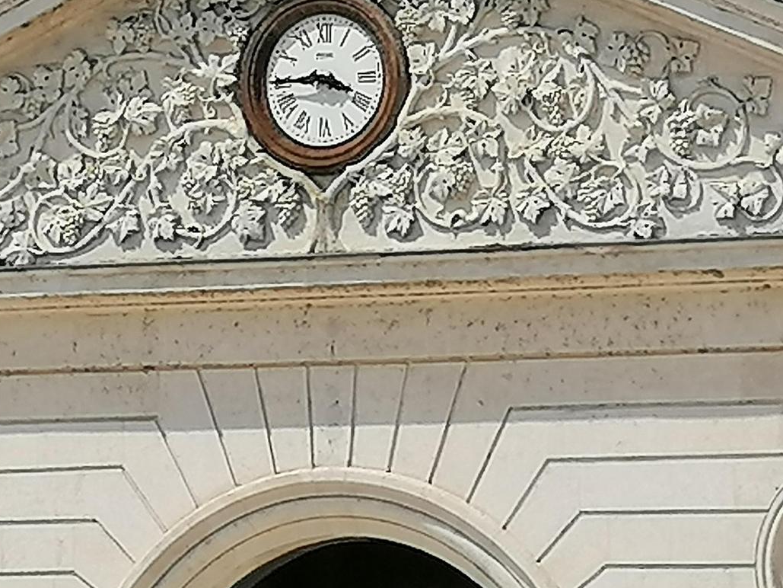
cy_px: -137
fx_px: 4954
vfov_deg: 6.7
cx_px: 329
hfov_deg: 9.0
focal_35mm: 219
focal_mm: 4.75
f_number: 1.8
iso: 50
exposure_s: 1/3021
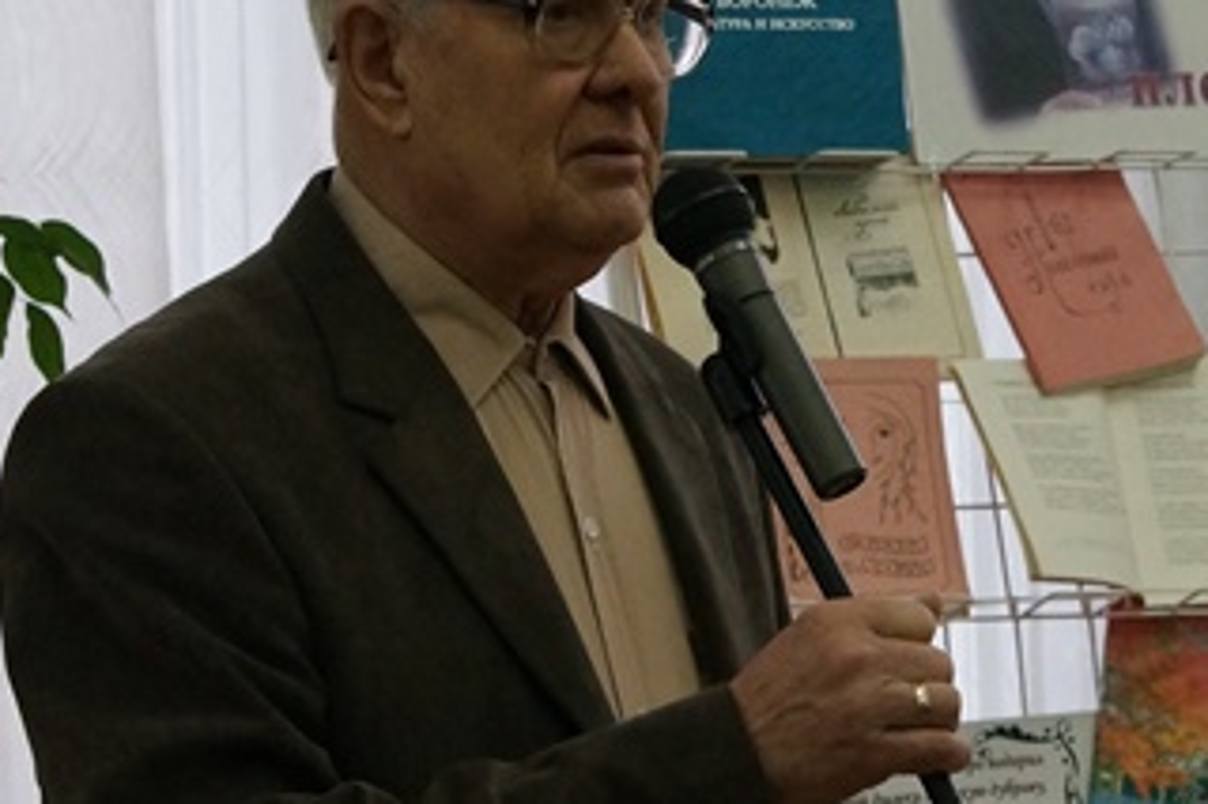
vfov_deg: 7.2
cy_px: 464
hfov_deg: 10.8
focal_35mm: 190
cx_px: 923
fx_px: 6386
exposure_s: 1/100
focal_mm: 45
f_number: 4.5
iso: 1600
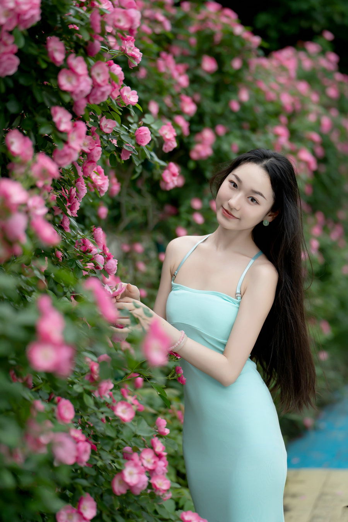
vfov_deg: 20.0
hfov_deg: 13.4
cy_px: 261
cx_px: 174
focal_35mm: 102
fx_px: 1479
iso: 125
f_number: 2.8
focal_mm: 102
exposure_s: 1/500
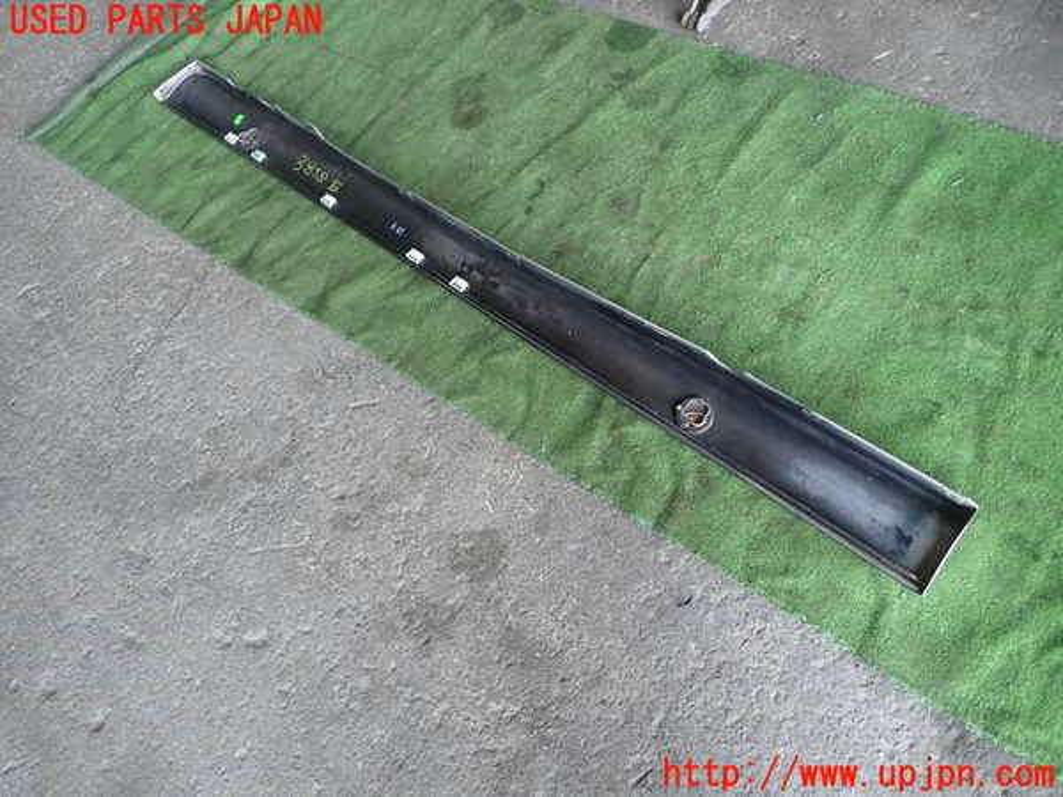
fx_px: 768
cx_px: 532
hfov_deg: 69.4
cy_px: 398
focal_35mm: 25
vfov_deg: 54.9
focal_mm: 4.5
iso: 100
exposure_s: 1/60
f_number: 2
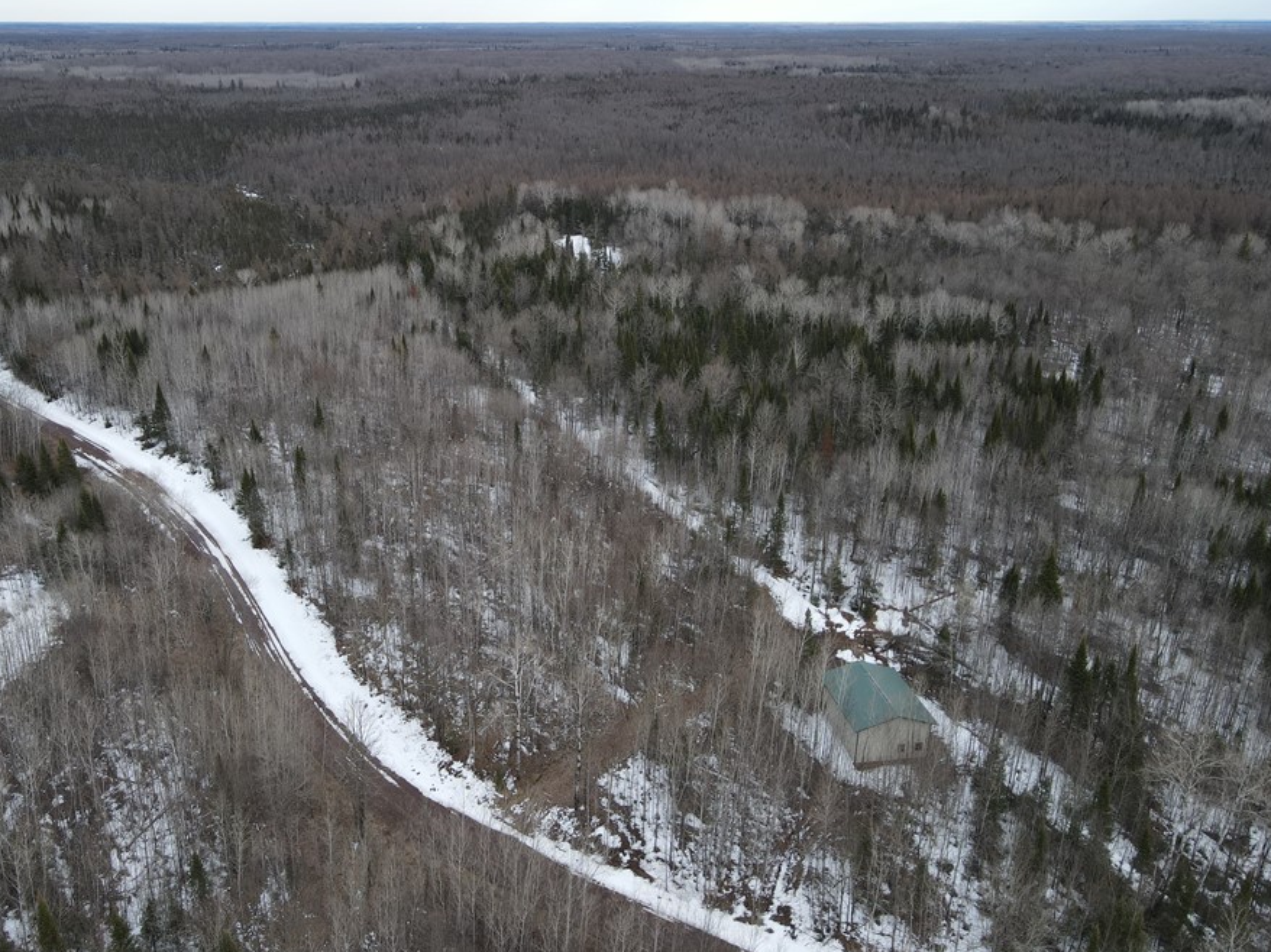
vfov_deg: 49.6
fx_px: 1028
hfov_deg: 63.2
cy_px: 425
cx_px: 544
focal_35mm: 28
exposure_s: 1/160
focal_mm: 4.5
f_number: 2.8
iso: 100
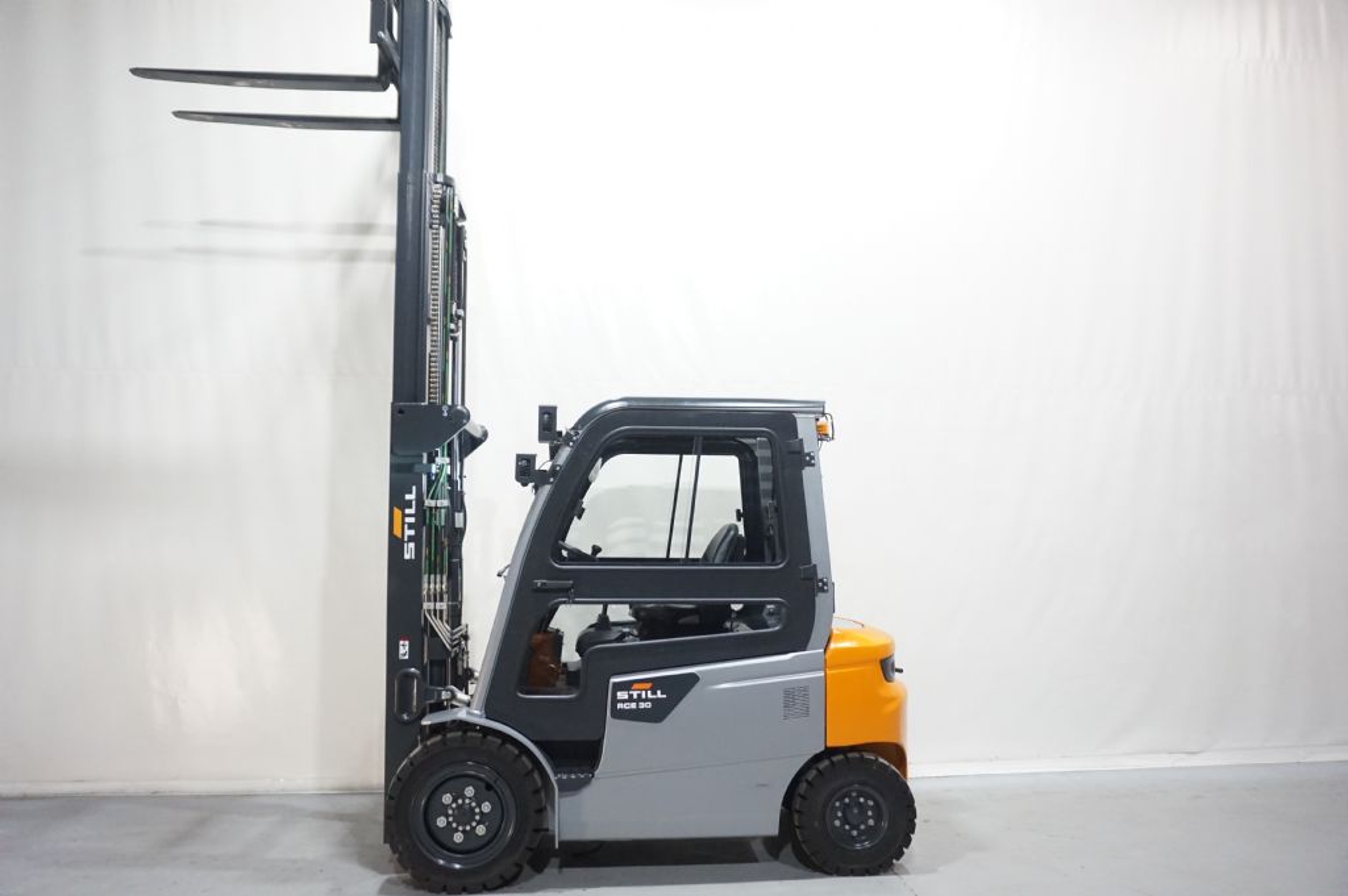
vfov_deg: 53.1
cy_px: 448
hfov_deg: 73.8
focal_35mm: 24
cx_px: 674
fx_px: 898
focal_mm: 16
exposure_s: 1/160
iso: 2000
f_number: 3.5
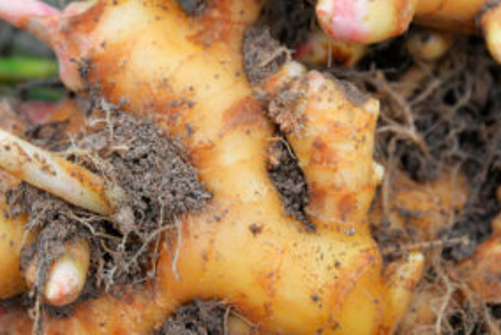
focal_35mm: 137
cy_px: -14
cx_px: 257
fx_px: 1909
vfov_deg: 9.9
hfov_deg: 15.0
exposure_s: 1/4000
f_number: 4.2
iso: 500
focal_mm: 52
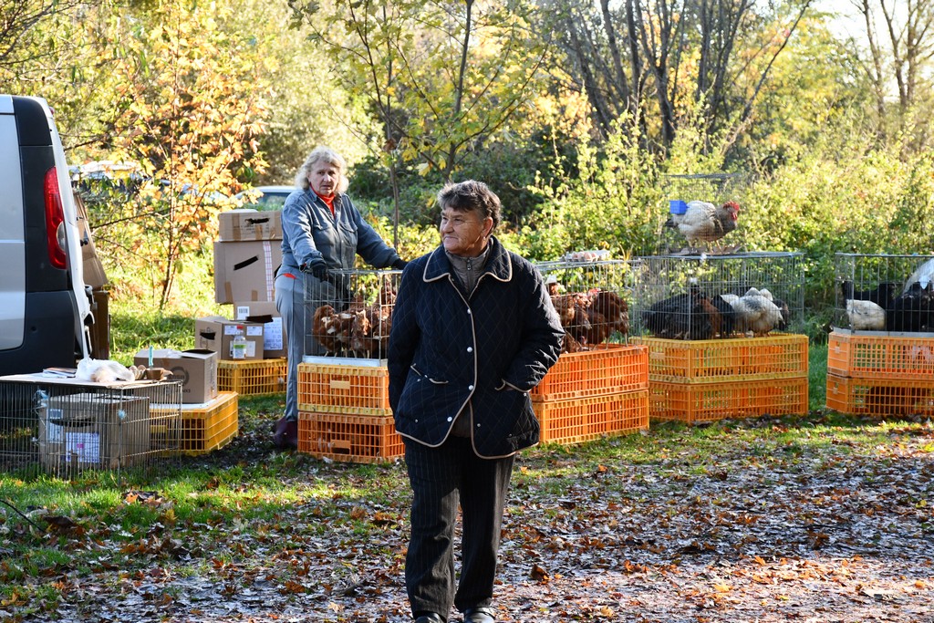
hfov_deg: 21.9
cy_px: 312
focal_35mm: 93
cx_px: 467
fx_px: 2413
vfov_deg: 14.7
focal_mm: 62
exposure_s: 1/400
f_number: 5
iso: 800
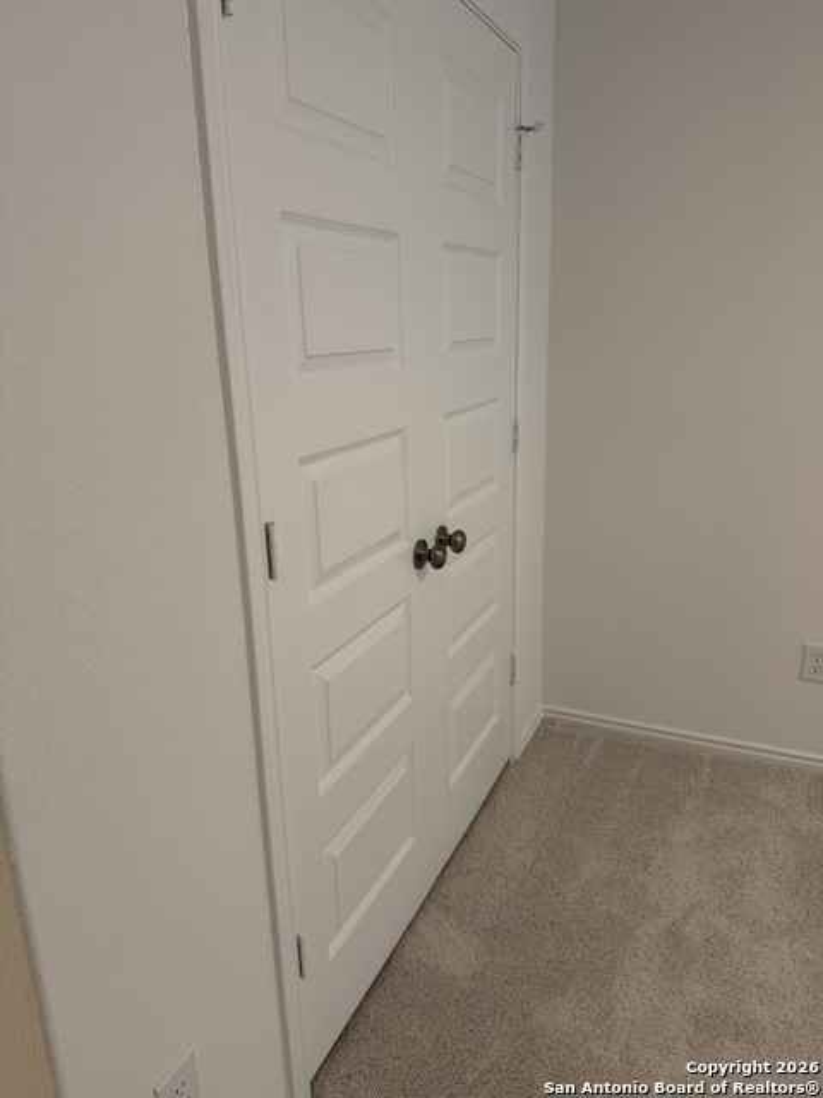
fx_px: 761
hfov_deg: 56.8
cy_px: 549
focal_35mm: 24
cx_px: 412
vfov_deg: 71.6
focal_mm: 6.76
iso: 125
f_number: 1.78
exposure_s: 1/60
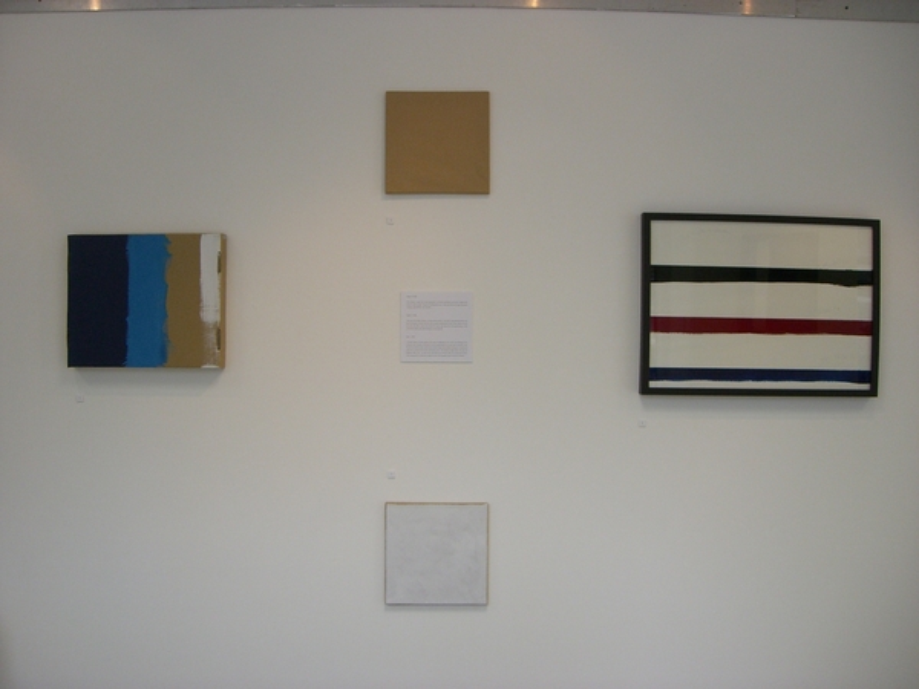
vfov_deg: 37.7
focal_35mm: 38
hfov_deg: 49.0
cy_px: 344
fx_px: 1009
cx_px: 460
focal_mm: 6.2
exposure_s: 1/60
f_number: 2.7
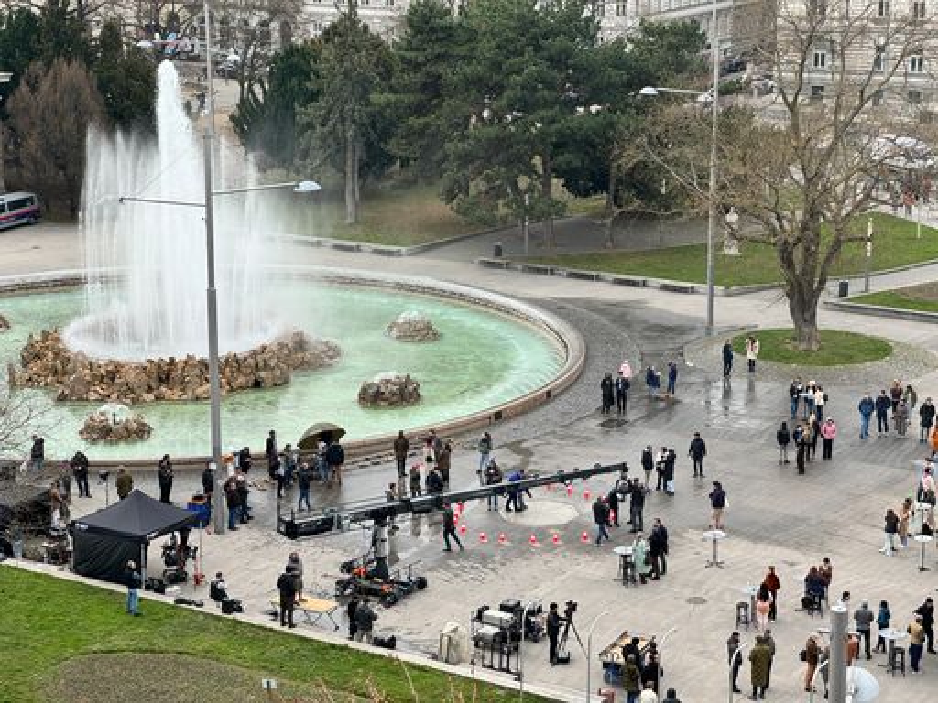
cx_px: 469
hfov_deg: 25.3
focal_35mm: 77
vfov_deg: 19.1
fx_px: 2086
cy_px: 352
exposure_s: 1/231
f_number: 2.8
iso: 25
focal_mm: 9
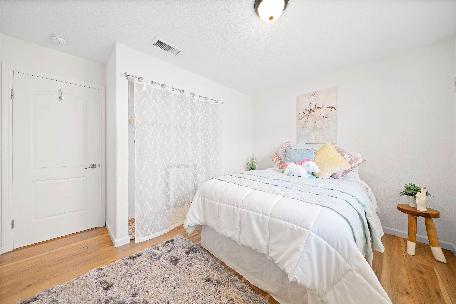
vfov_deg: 90.0
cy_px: 152
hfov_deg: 112.6
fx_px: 152
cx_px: 228
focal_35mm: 12
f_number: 8
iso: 100
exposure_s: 1.3
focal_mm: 12
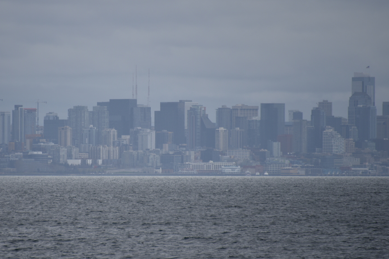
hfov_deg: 4.7
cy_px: 142
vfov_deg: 3.1
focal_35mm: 443
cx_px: 112
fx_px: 4786
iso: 125
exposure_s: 1/640
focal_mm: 300
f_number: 5.6
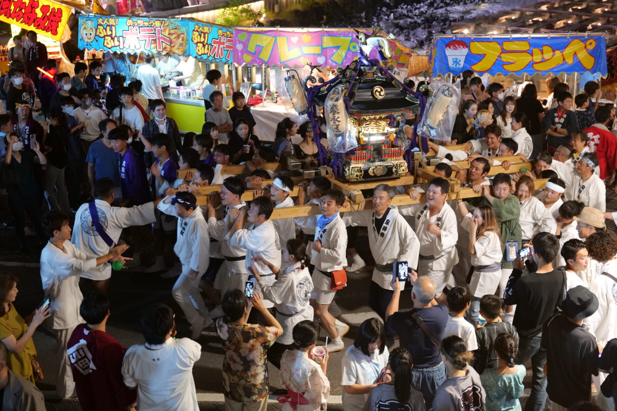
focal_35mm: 56
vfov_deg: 24.2
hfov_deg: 35.6
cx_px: 308
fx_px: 960
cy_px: 206
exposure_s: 1/60
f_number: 2.8
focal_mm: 56
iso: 4000
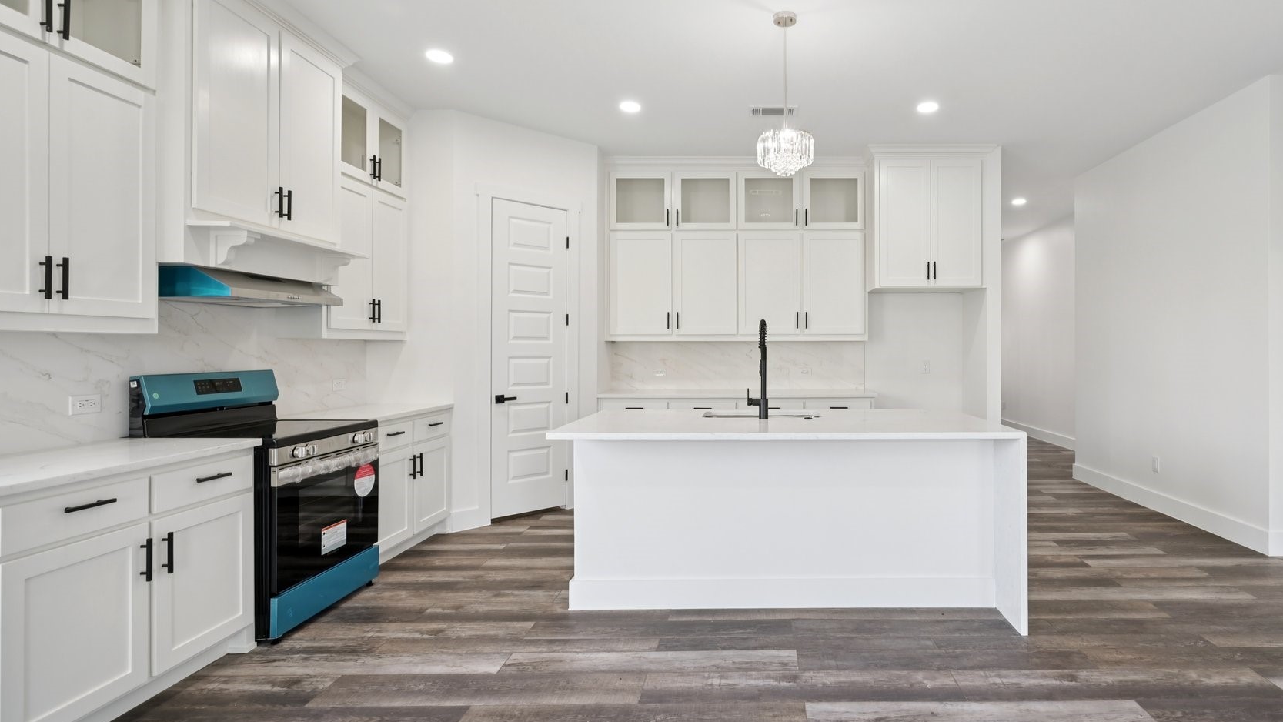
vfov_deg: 61.0
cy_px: 352
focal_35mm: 18
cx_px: 758
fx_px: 612
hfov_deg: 91.7
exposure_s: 1/20
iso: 250
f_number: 9
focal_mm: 14
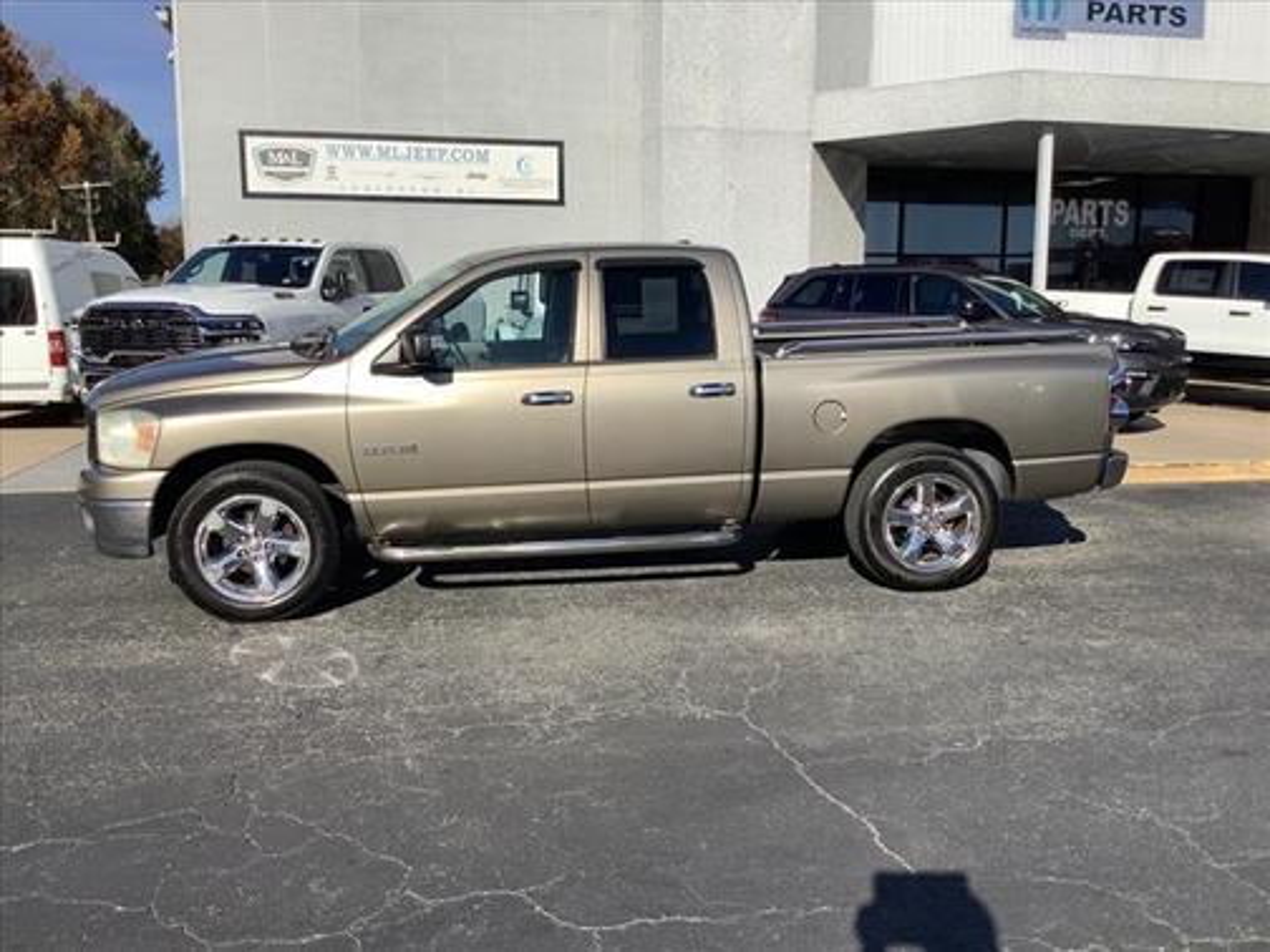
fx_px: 1137
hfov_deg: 58.4
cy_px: 476
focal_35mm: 31
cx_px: 635
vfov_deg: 45.4
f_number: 2.4
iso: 25
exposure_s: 1/1664
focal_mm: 3.3
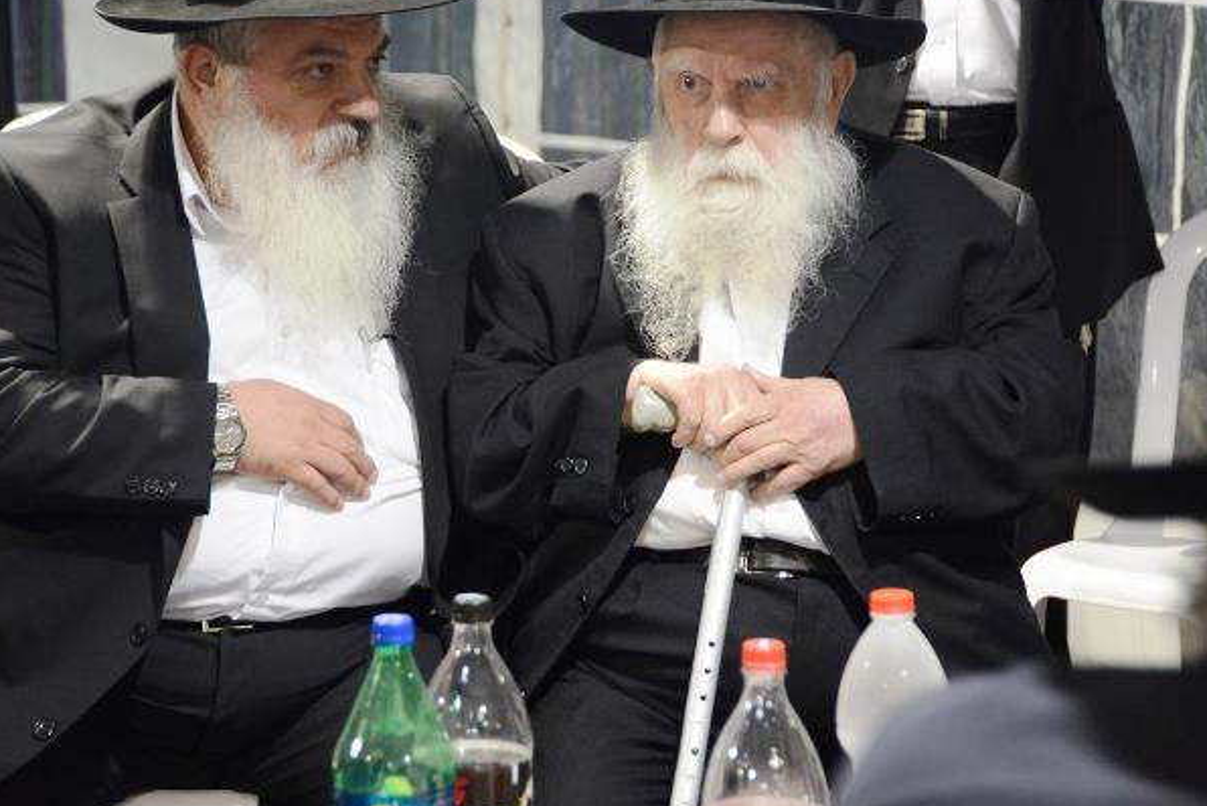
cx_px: 563
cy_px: 350
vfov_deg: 10.0
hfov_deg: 15.0
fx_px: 4595
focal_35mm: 137
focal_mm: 102
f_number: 5.6
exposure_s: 1/40
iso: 3200
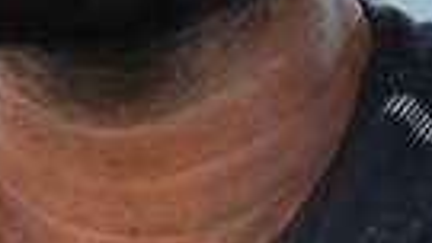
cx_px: -29
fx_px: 25824
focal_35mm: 2254
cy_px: 317
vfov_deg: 0.5
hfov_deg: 1.0
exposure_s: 1/800
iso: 800
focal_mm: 190
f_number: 5.6
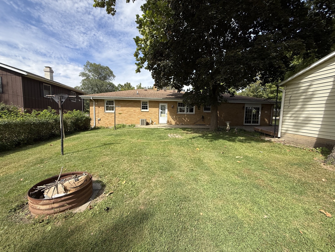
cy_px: 126
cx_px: 168
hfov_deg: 102.1
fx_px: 135
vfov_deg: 85.7
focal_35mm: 14
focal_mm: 2.22
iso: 50
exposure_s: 1/942
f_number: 2.2
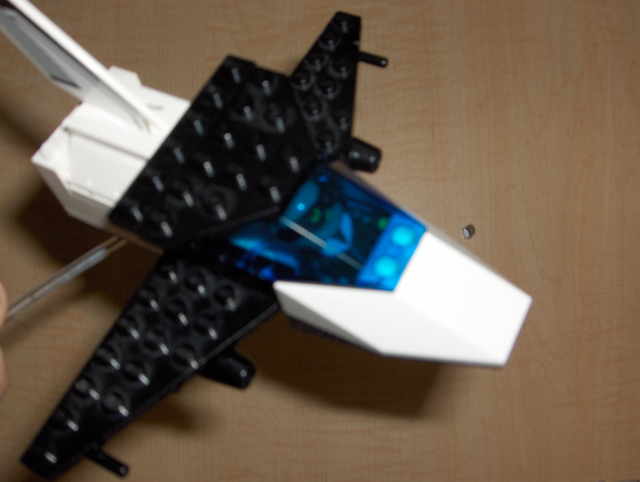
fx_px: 722
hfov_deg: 47.8
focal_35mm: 39
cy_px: 241
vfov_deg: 36.9
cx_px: 320
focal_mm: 8
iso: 100
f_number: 4.8
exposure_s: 1/60
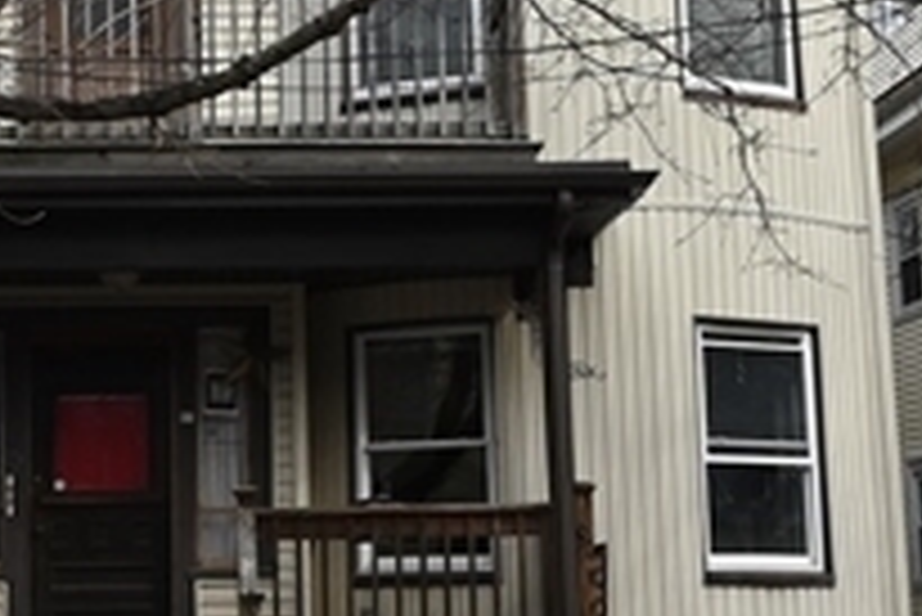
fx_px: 2307
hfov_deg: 22.3
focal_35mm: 90
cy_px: 182
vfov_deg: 15.2
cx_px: 180
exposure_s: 1/500
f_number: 11
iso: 800
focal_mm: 12
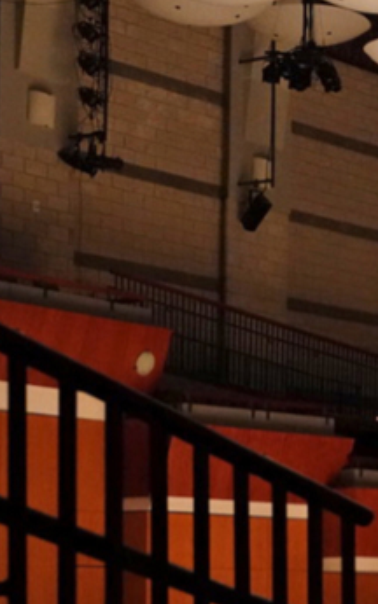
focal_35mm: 104
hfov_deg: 11.9
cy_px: 460
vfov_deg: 19.8
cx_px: 616
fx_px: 1712
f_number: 3.2
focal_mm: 16.3
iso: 2500
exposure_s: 1/200
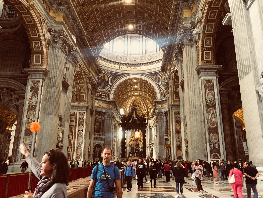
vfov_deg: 48.2
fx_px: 220
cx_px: 132
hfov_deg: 61.7
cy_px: 99
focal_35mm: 29
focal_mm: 4.15
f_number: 2.2
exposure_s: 1/20
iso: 200
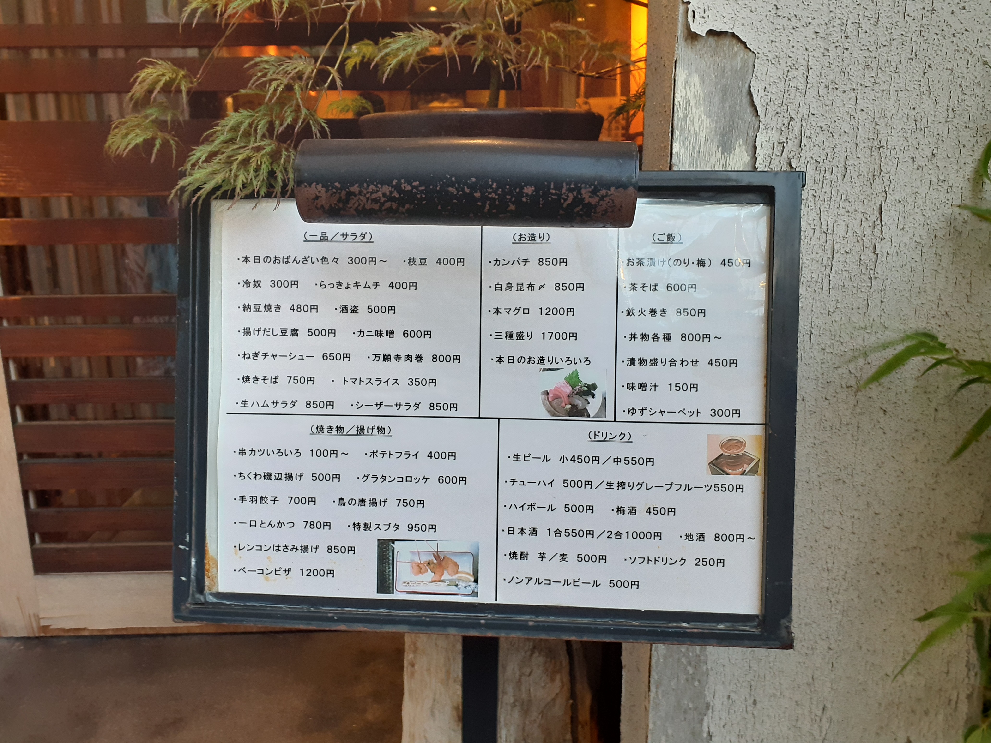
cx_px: 496
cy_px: 372
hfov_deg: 65.3
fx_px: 773
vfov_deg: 51.4
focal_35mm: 27
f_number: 1.9
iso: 100
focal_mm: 3.6
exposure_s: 1/50
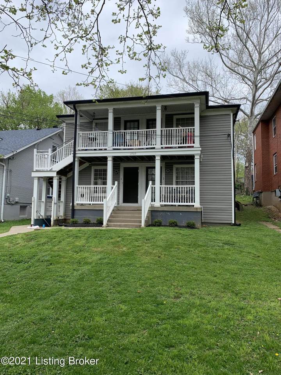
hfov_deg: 53.1
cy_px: 188
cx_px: 140
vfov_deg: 67.3
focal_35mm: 26
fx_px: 281
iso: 25
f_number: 1.8
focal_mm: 4.25
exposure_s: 1/1634
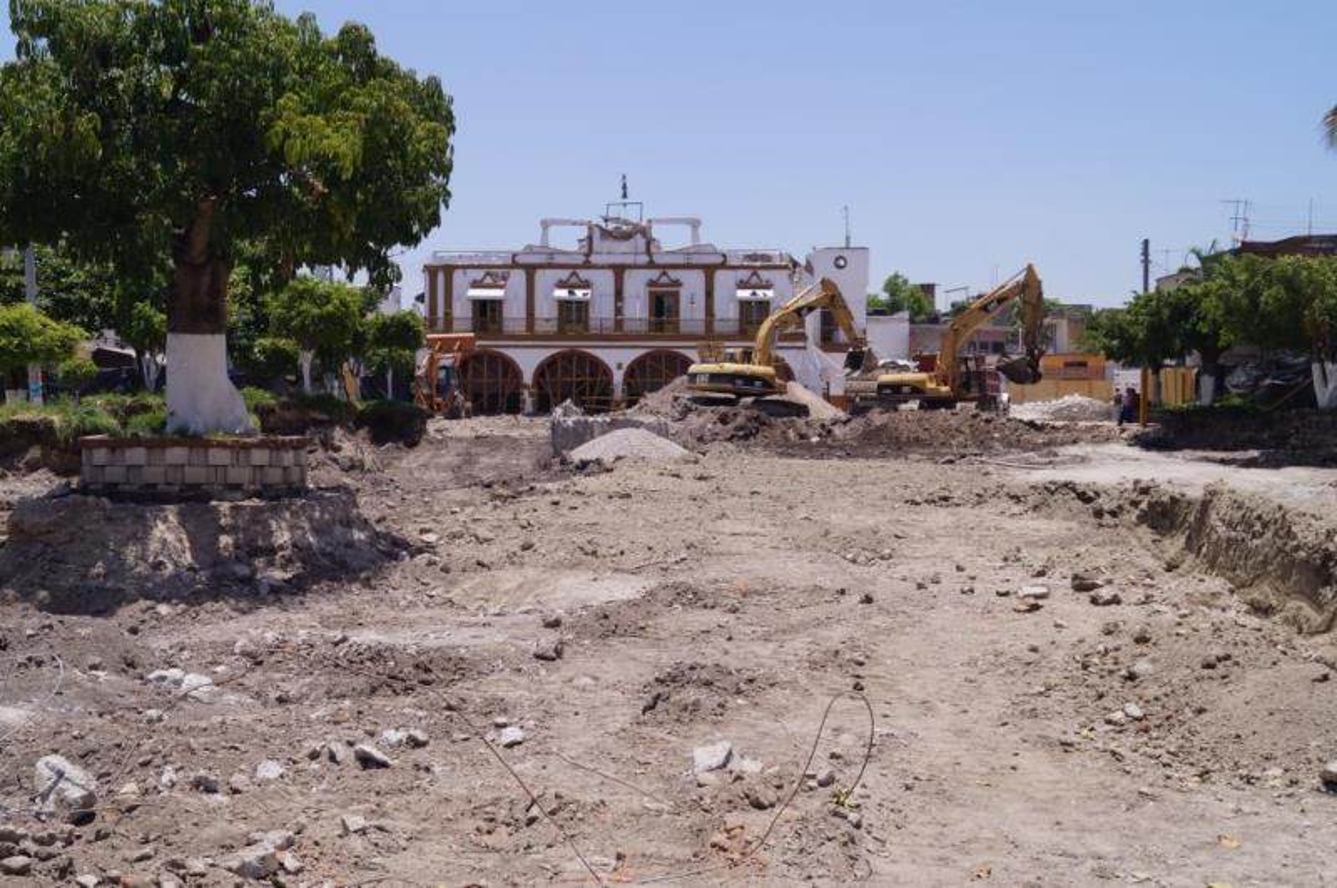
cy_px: 444
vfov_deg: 34.1
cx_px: 668
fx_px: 1446
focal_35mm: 39
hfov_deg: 49.6
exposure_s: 1/160
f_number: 13
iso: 100
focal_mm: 26
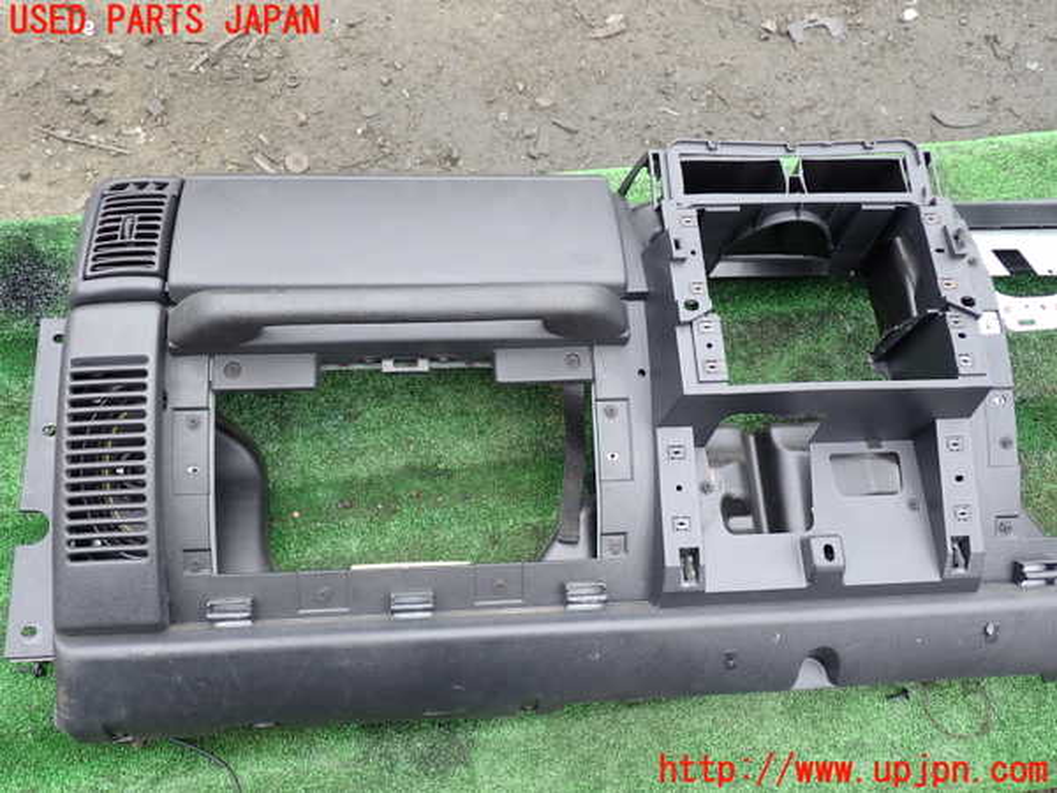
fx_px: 916
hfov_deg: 60.0
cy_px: 396
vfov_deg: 46.8
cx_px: 528
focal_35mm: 30
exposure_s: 1/100
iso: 100
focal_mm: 5.4
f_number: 2.3
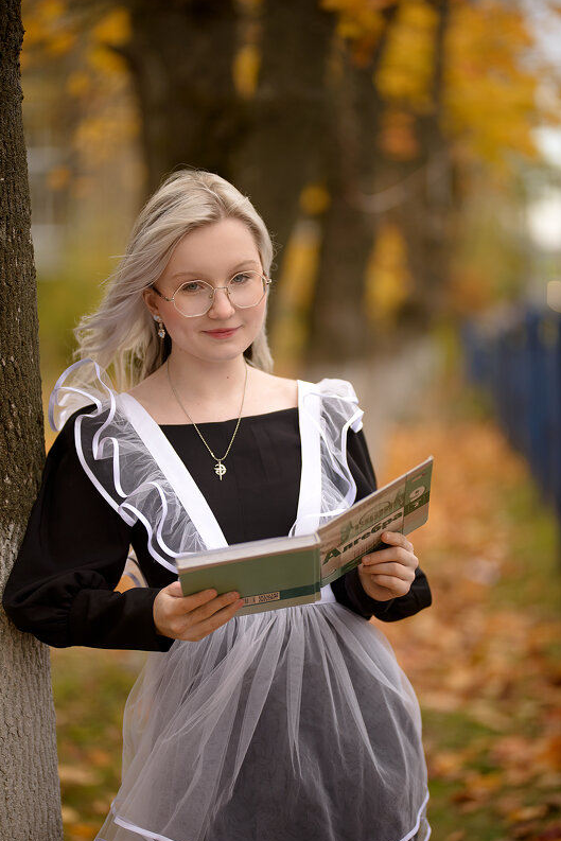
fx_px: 2009
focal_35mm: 86
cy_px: 423
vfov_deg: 23.6
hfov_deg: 15.9
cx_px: 282
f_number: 2
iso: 100
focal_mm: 85
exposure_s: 1/1250
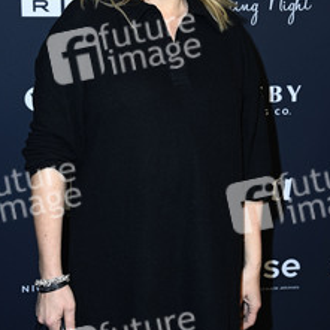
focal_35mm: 80
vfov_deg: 21.6
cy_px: 124
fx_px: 863
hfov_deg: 21.7
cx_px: 167
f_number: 6.3
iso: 800
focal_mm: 52
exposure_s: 1/250
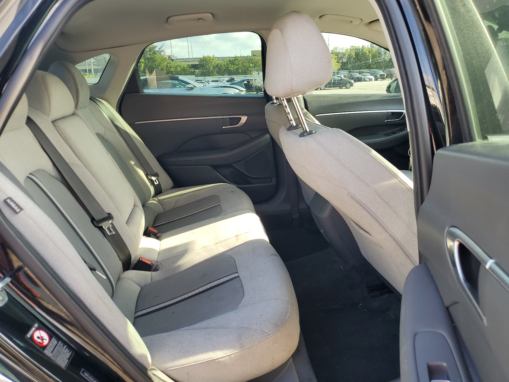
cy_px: 191
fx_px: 382
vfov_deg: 53.1
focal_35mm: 26
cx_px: 254
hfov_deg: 67.3
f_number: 1.5
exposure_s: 1/217
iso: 50
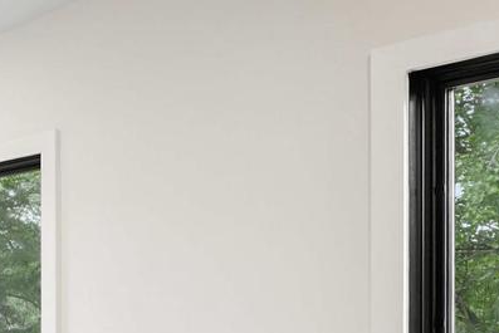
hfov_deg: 25.7
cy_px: 322
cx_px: -249
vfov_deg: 22.6
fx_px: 804
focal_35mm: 58
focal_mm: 16
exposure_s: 1/30
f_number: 4
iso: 1600
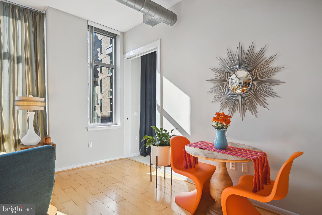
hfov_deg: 86.9
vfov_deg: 64.6
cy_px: 108
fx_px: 170
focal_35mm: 19
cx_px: 161
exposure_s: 1/125
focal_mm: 19
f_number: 9
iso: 200
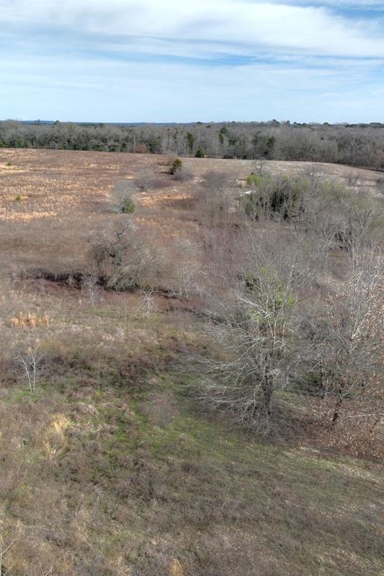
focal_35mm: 34
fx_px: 544
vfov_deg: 55.8
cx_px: 89
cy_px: 289
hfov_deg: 37.8
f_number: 5.6
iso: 100
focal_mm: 12.29
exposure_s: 1/320
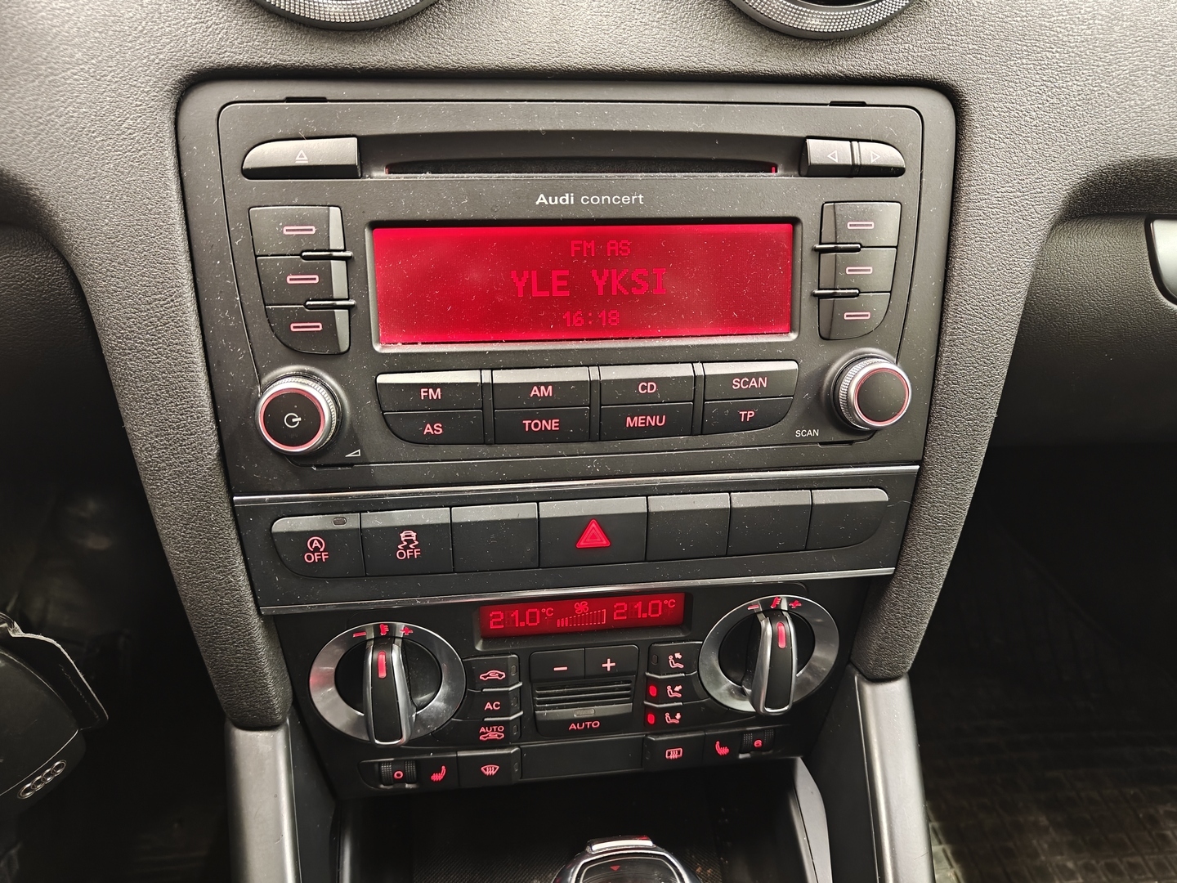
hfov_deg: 71.6
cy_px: 442
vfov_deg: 56.8
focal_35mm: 24
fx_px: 816
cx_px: 588
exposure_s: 1/20
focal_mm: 5.59
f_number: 1.8
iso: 4000
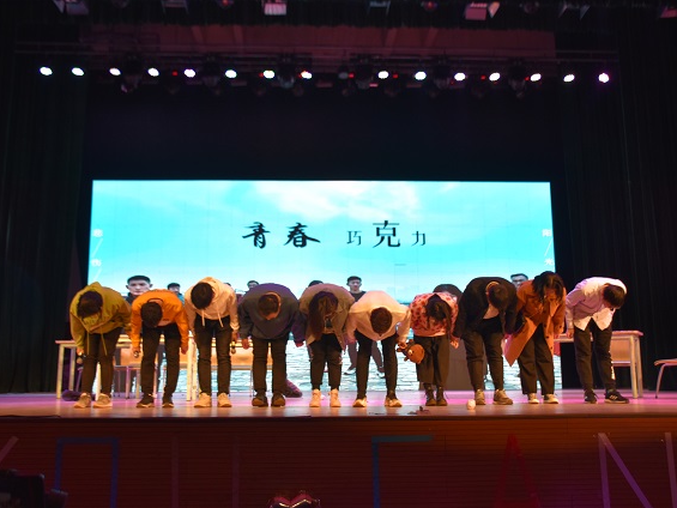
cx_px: 333
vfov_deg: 38.2
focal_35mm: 38
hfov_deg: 49.5
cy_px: 254
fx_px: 734
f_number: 4.5
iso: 400
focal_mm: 23
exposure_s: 1/80
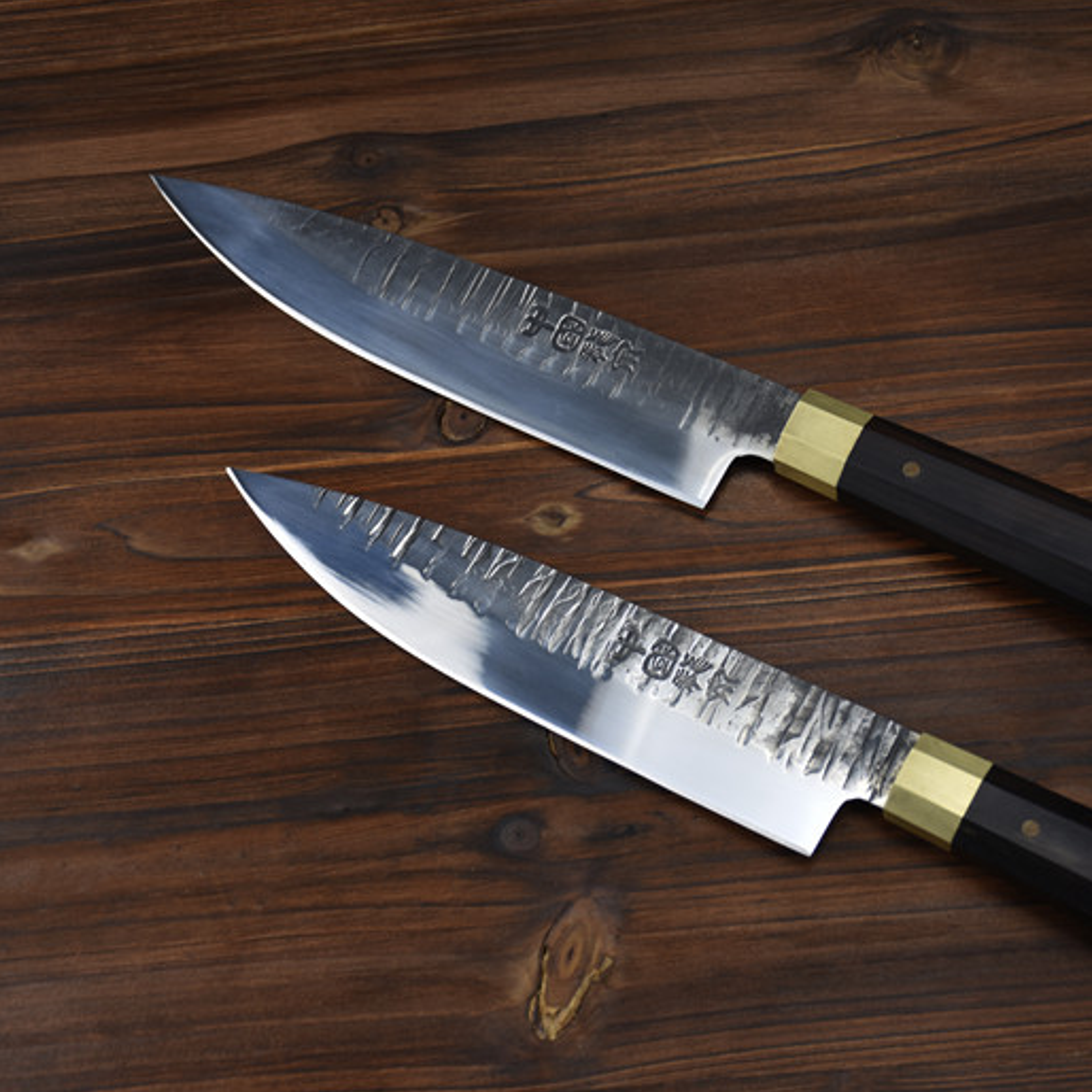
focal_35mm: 68
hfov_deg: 25.3
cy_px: 544
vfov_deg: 25.5
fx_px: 2414
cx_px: 739
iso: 100
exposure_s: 1/25
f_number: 4.2
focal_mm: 35
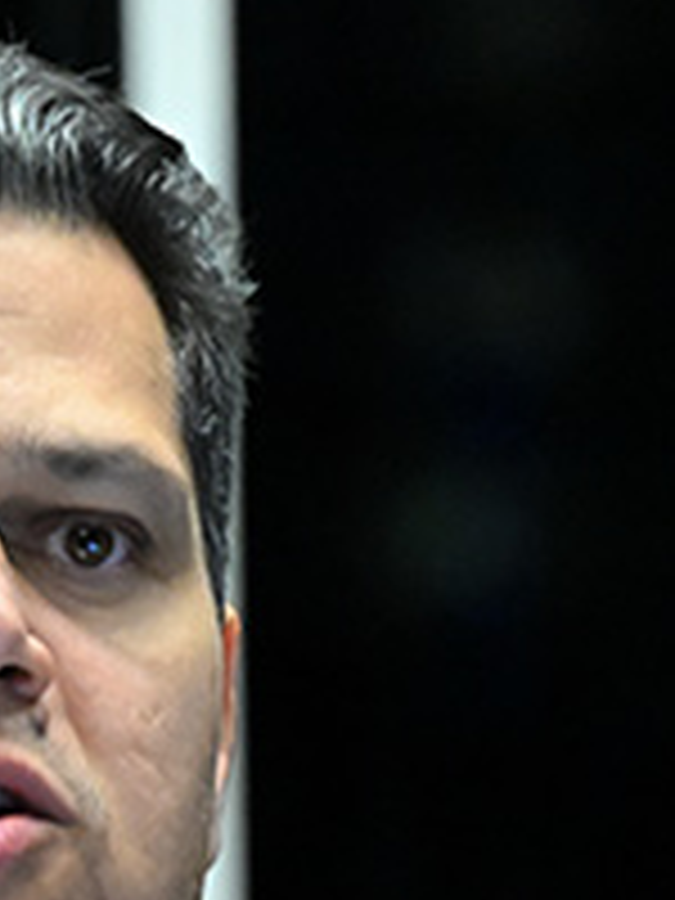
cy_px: 1017
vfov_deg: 2.7
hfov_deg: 2.1
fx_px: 18798
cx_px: -212
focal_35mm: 723
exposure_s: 1/160
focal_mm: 175
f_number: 5.6
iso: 8000
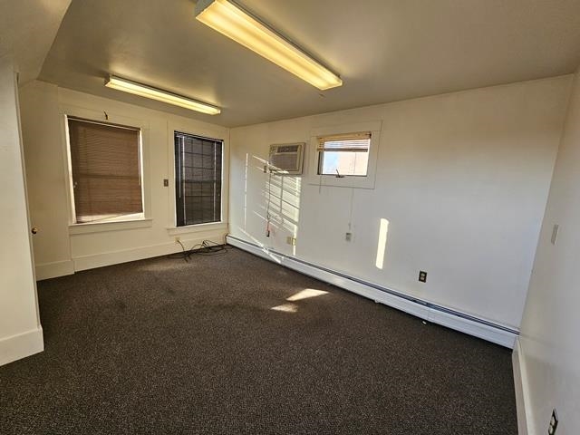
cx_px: 290
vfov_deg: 89.9
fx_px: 218
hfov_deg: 106.2
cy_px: 218
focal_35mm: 13
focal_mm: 2.2
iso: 250
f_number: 2.2
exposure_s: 1/100
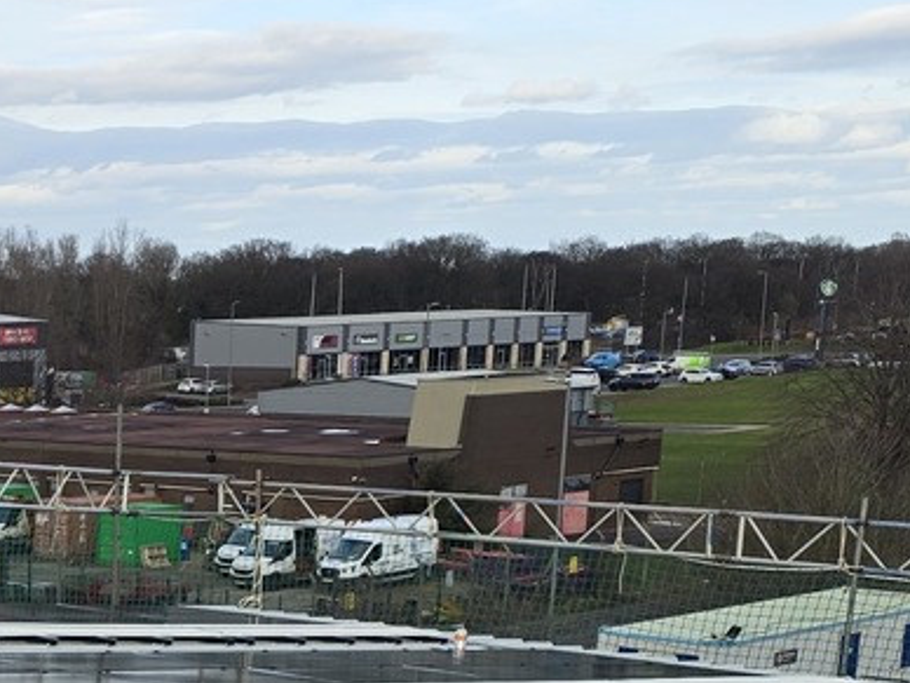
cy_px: 1041
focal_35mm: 89
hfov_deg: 20.6
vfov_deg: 15.3
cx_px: -178
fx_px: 2340
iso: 12
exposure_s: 1/417
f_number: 1.7
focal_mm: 6.3
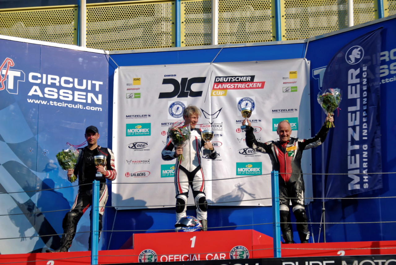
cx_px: 198
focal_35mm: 98
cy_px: 132
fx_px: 1074
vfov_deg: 14.1
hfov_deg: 20.9
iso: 100
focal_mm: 65
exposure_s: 1/500
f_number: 5.6
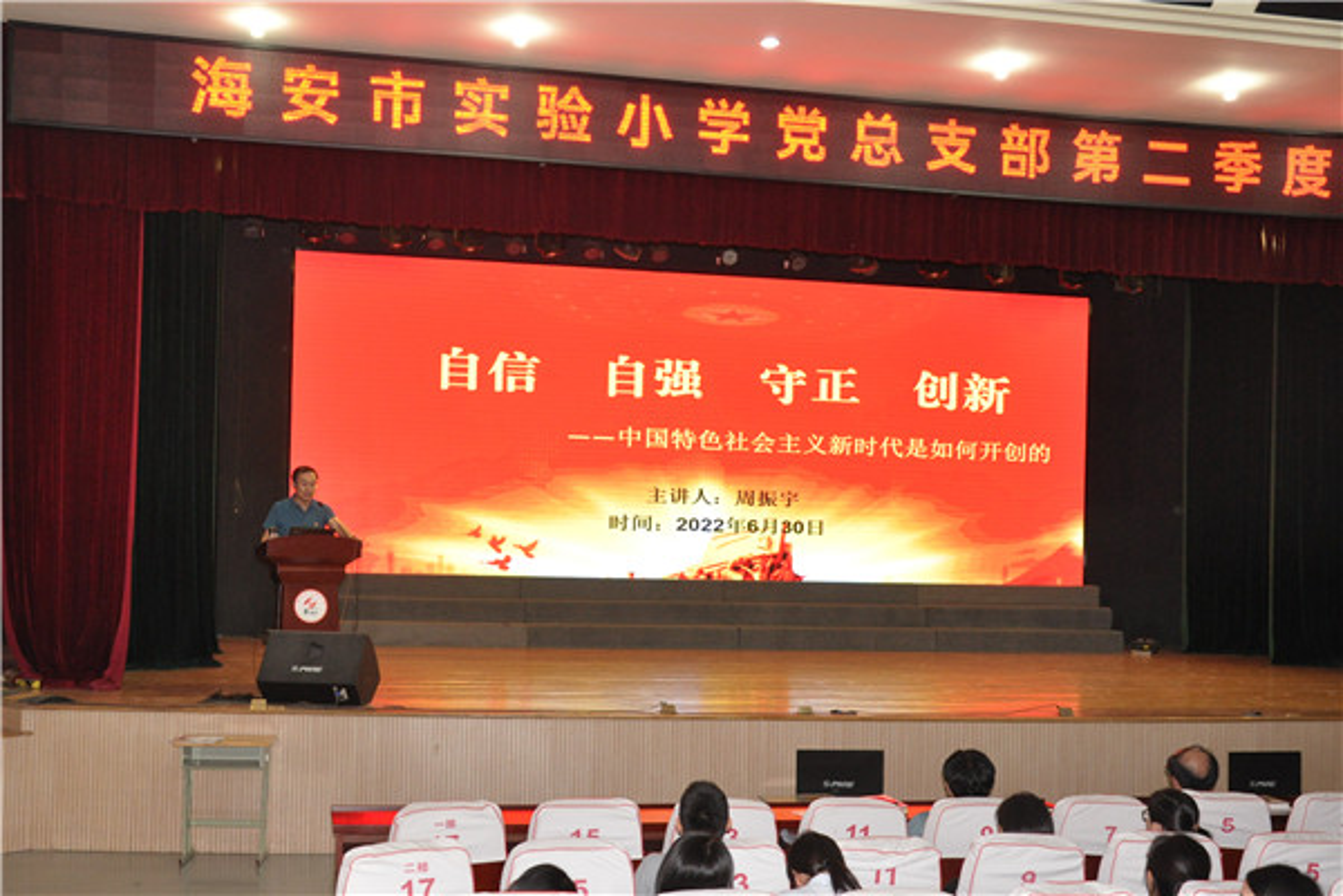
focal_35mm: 38
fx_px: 1399
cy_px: 448
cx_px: 672
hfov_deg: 51.3
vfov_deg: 35.5
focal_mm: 25
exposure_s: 1/160
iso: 1250
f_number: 6.3
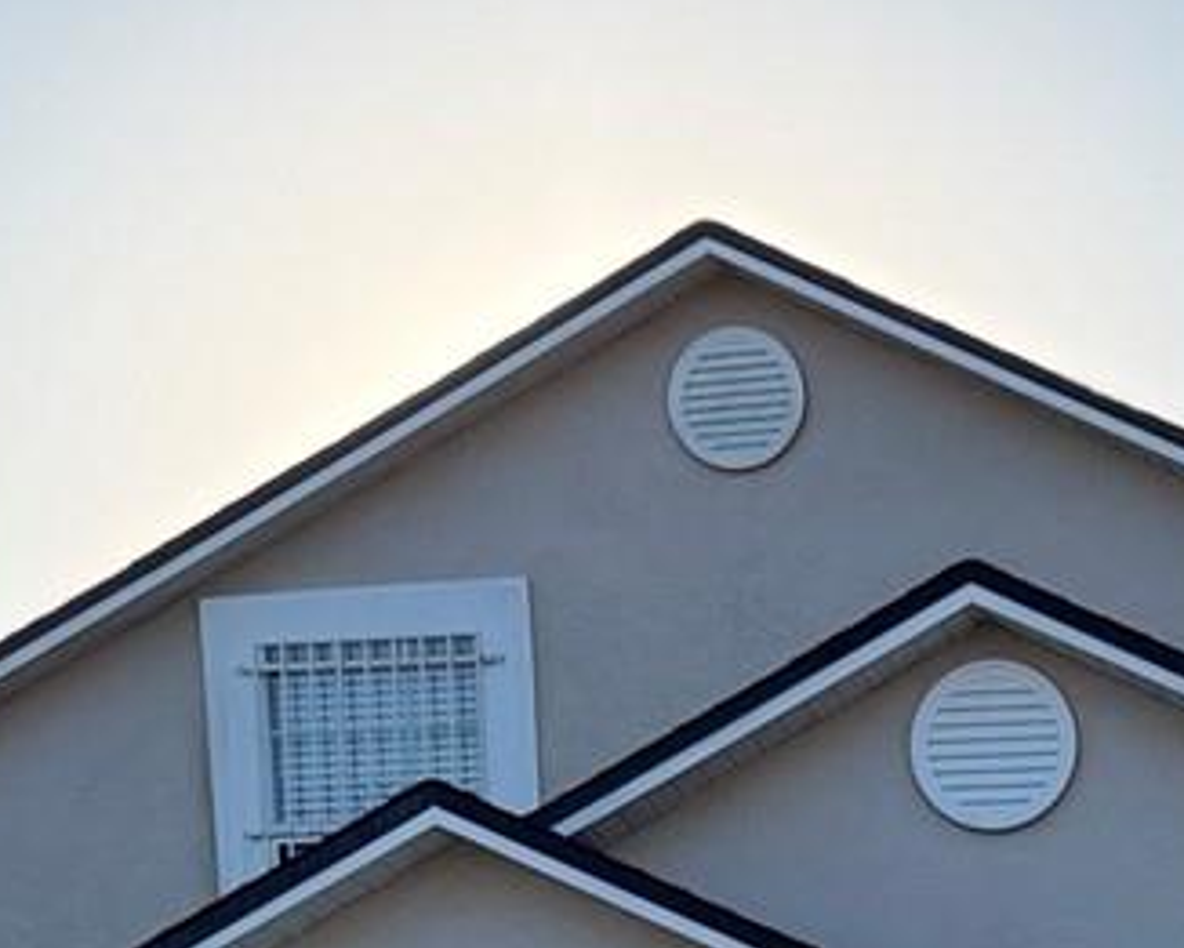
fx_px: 4031
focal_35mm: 115
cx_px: 1173
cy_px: 1620
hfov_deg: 16.4
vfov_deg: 12.4
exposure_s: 1/5319
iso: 100
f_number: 1.78
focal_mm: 6.76
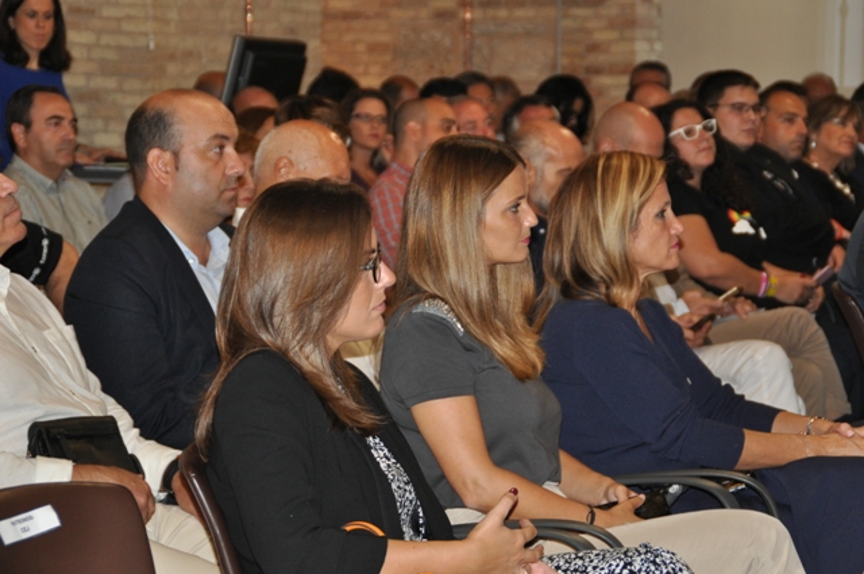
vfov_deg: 11.4
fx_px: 2876
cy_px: 287
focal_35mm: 120
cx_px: 432
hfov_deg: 17.1
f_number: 5.6
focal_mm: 80
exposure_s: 1/60
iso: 800
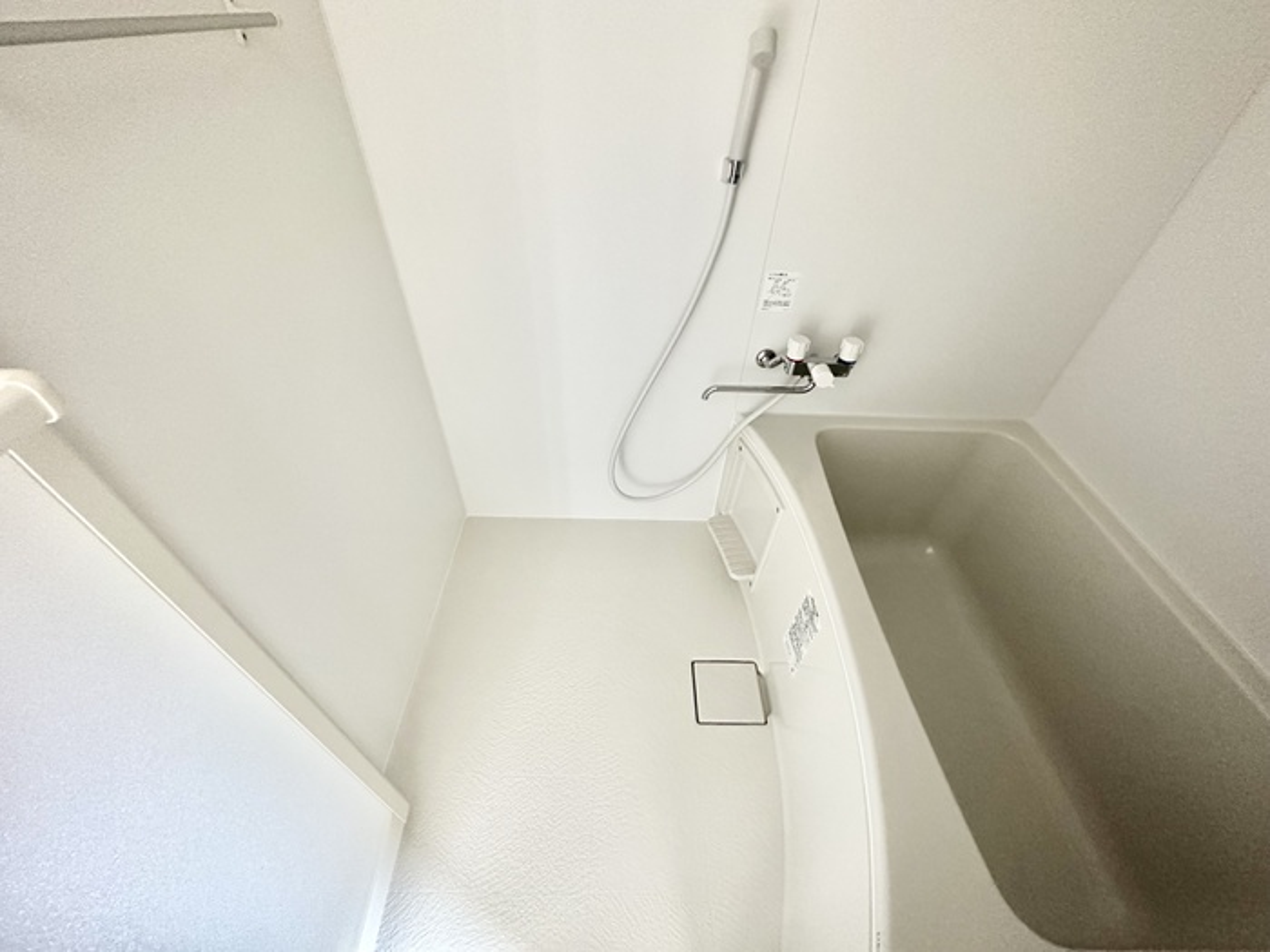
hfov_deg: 102.1
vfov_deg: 85.7
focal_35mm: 14
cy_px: 476
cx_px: 635
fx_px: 514
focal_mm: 2.22
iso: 640
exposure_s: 1/60
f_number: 2.2
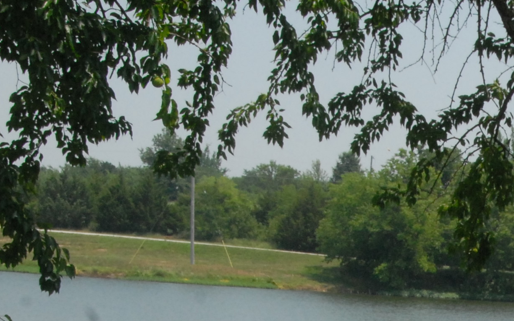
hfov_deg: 12.9
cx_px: 718
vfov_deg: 8.3
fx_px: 2171
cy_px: 504
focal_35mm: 155
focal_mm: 32
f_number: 18
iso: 640
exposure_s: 1/320
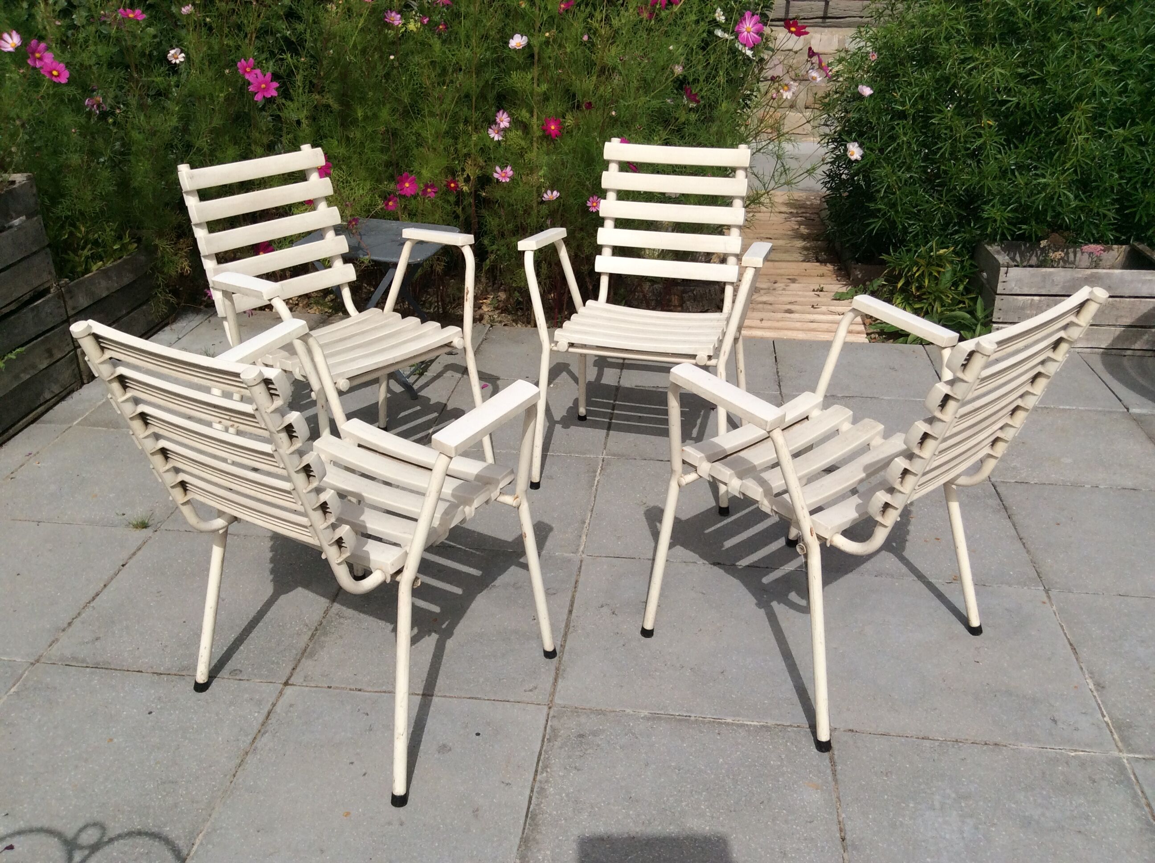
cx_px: 578
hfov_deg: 56.9
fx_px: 1066
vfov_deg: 44.1
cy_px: 432
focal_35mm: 32
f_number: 2.4
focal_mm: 3.3
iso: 32
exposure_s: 1/3367
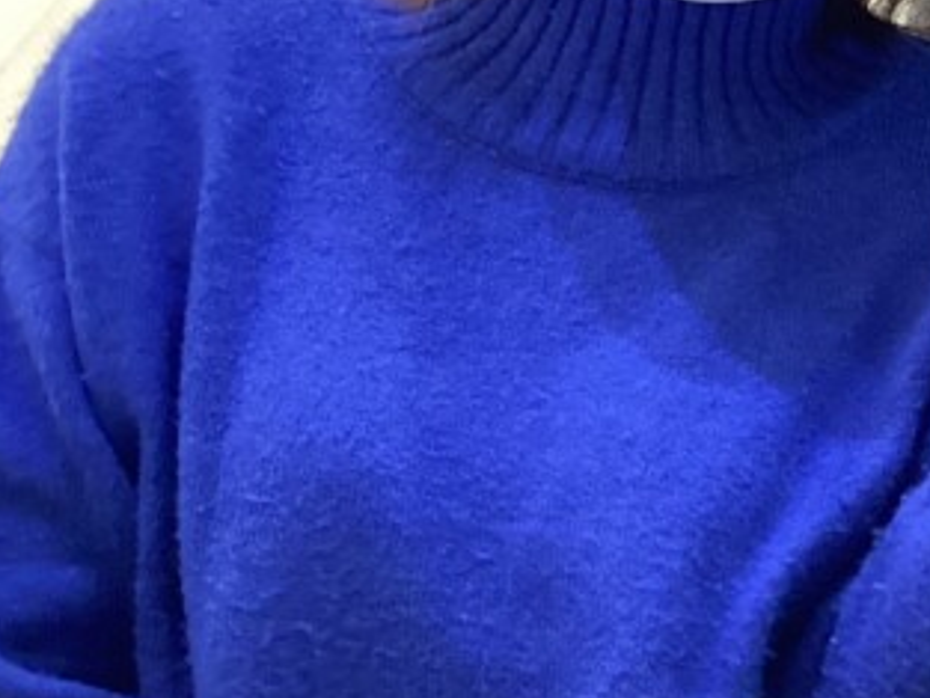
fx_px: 2715
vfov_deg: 14.5
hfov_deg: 18.2
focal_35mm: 101
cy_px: 67
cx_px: 1200
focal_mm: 3.3
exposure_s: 1/60
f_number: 2.4
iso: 250
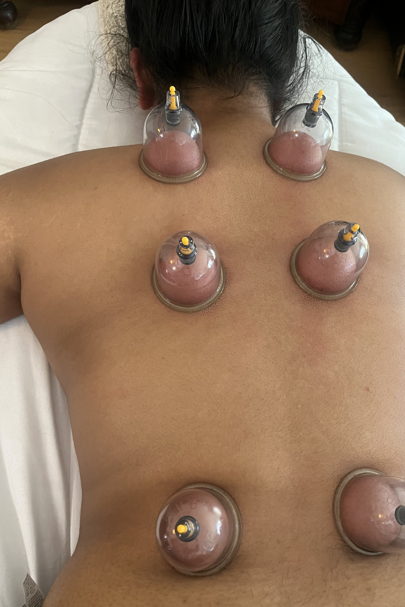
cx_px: 237
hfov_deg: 44.8
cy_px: 297
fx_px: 489
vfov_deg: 63.7
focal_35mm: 29
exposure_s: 1/55
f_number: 1.6
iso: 500
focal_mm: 5.1
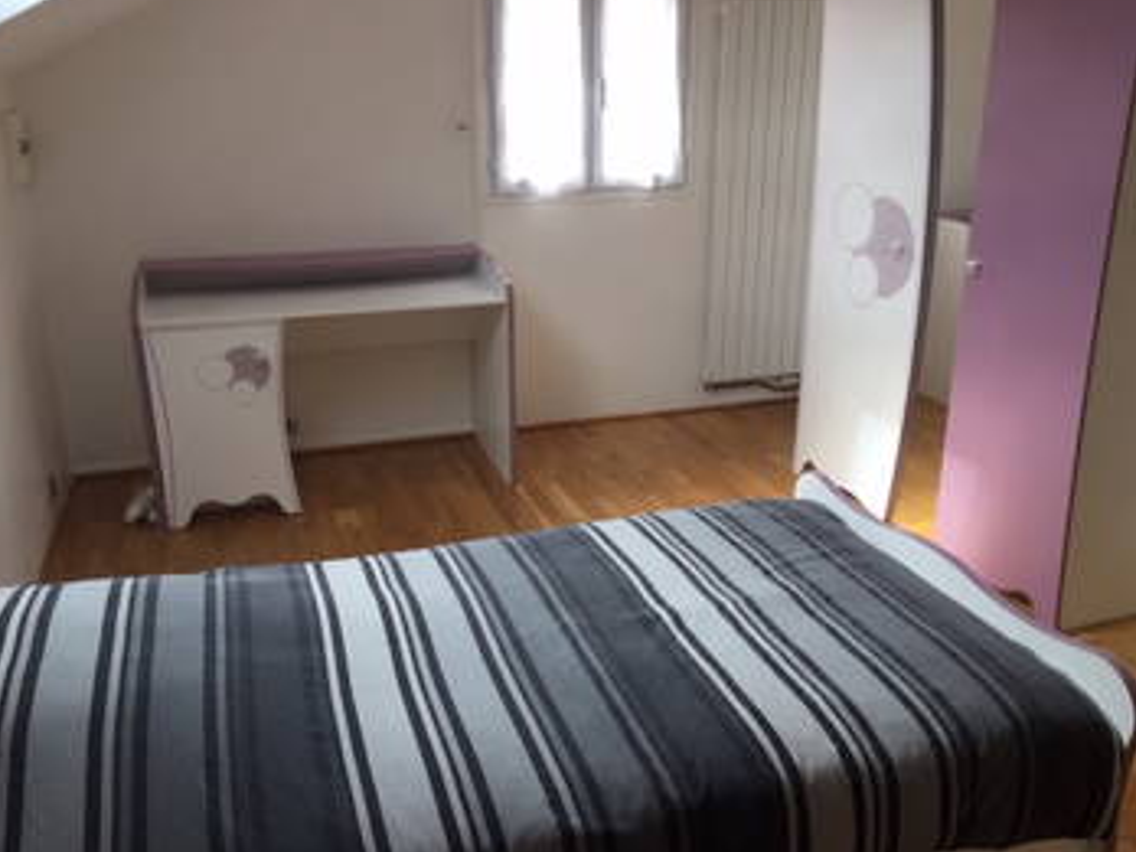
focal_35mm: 30
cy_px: 415
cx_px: 552
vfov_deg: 46.8
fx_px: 985
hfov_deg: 60.0
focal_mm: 4.15
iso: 32
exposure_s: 1/50
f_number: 2.2
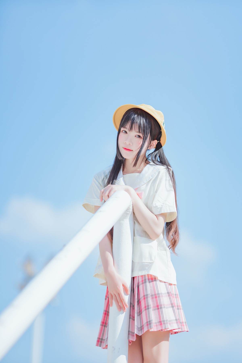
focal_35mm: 135
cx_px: 121
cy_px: 182
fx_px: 1361
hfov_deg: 10.2
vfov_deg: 15.2
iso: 100
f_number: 2
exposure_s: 1/1600
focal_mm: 135
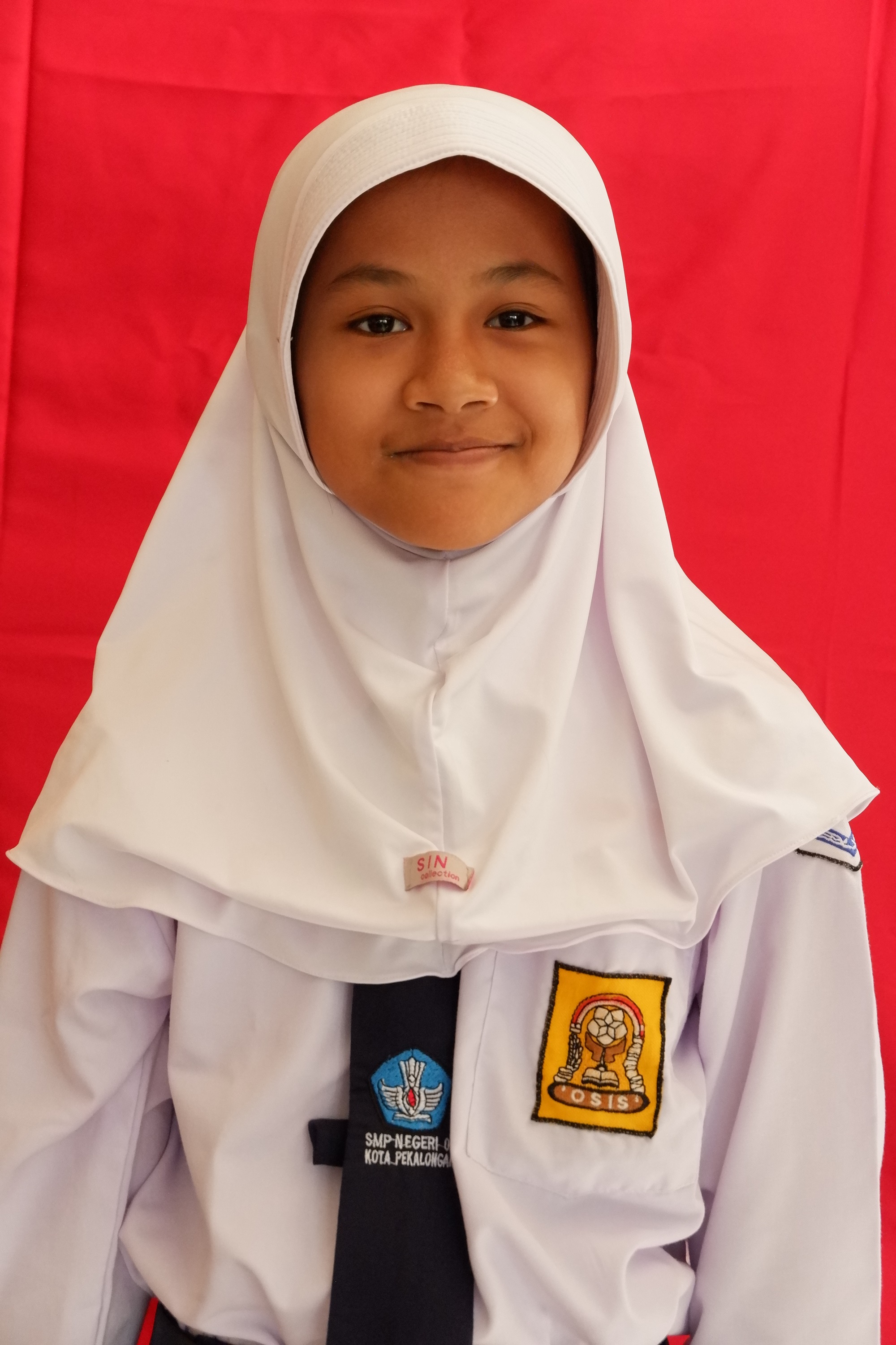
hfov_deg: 18.2
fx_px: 2800
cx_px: 448
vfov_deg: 27.0
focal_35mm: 75
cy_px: 672
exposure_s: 1/85
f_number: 5.6
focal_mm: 50
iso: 3200
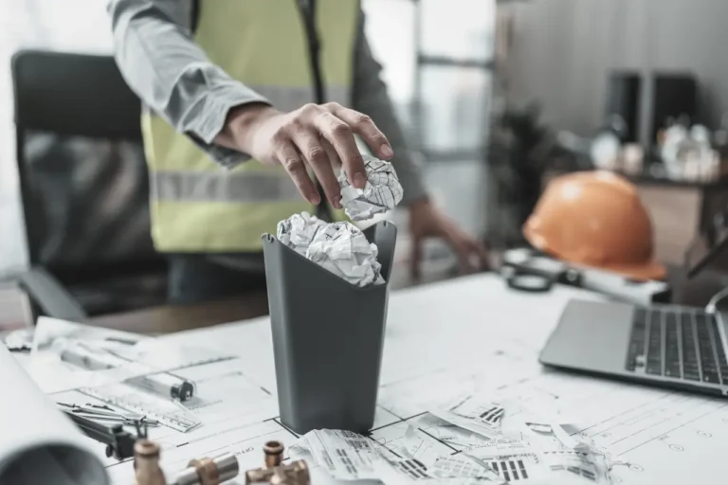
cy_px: 242
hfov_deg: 54.4
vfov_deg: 37.9
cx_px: 364
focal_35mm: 35
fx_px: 708
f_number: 1.4
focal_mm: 35
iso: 125
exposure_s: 1/125
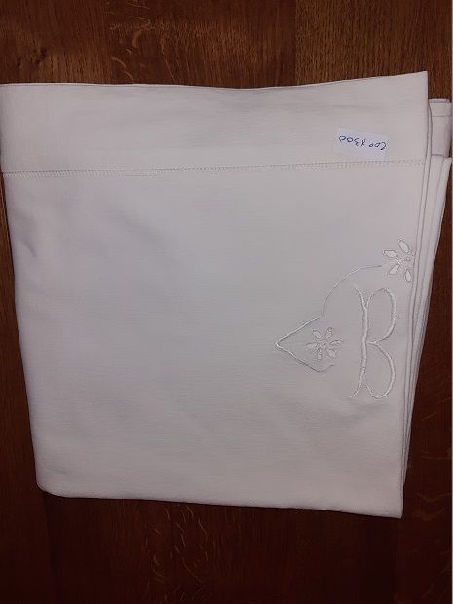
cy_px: 302
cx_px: 226
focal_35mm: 27
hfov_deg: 51.4
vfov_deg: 65.3
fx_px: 471
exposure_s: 1/25
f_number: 1.9
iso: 200
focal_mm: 3.6
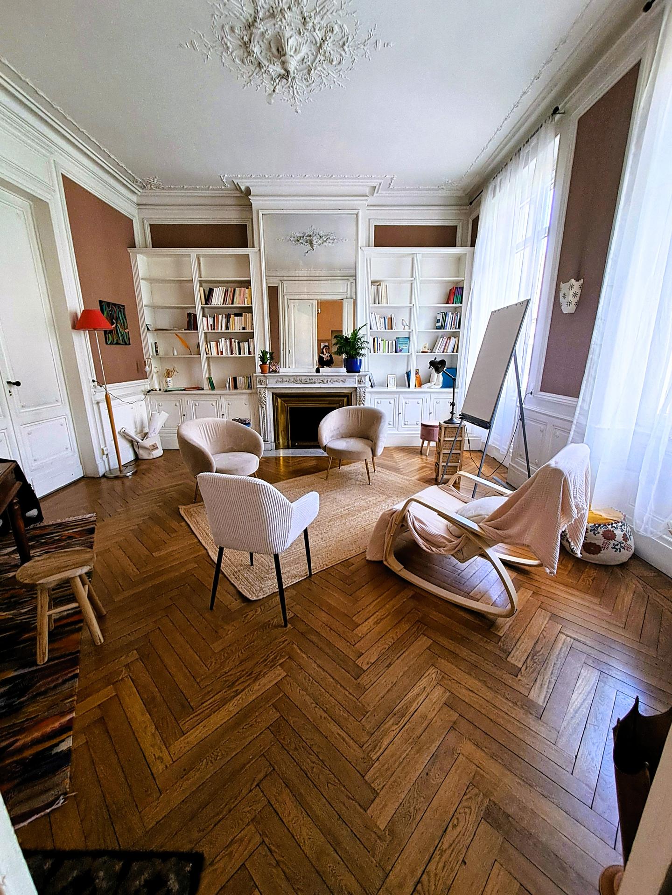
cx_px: 336
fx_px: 336
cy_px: 448
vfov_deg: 106.2
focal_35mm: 13
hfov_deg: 89.9
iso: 160
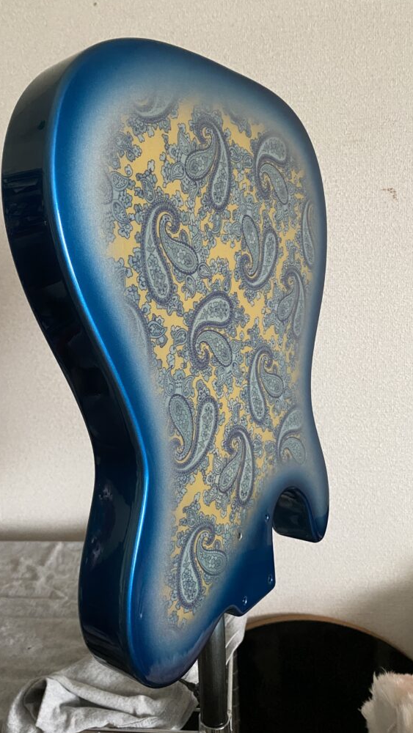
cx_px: 159
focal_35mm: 29
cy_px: 366
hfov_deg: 40.0
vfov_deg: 66.1
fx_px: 564
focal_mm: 4.25
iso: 640
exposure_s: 1/33
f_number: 1.8
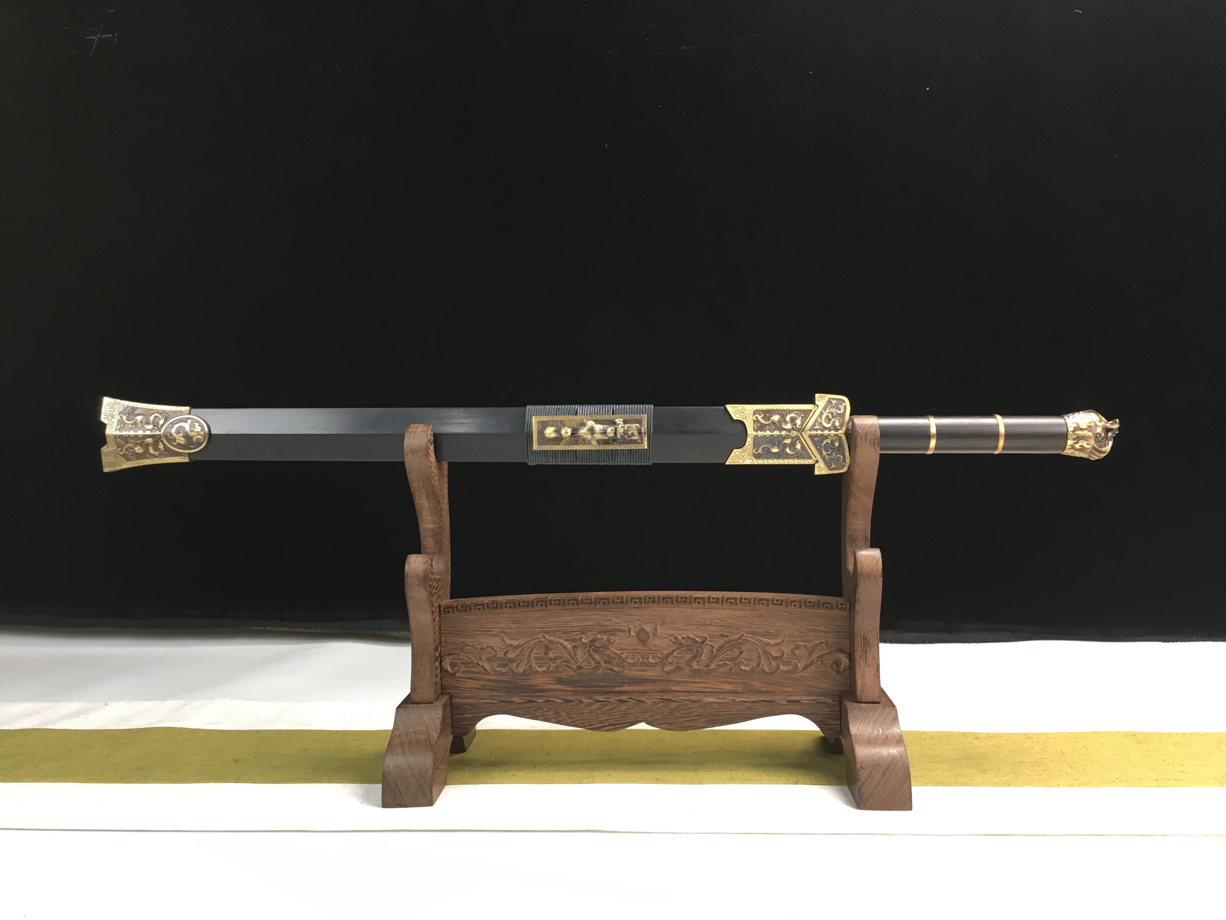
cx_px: 613
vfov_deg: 48.2
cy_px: 460
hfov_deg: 61.7
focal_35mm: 29
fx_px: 1027
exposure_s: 1/33
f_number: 2.2
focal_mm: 4.15
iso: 80
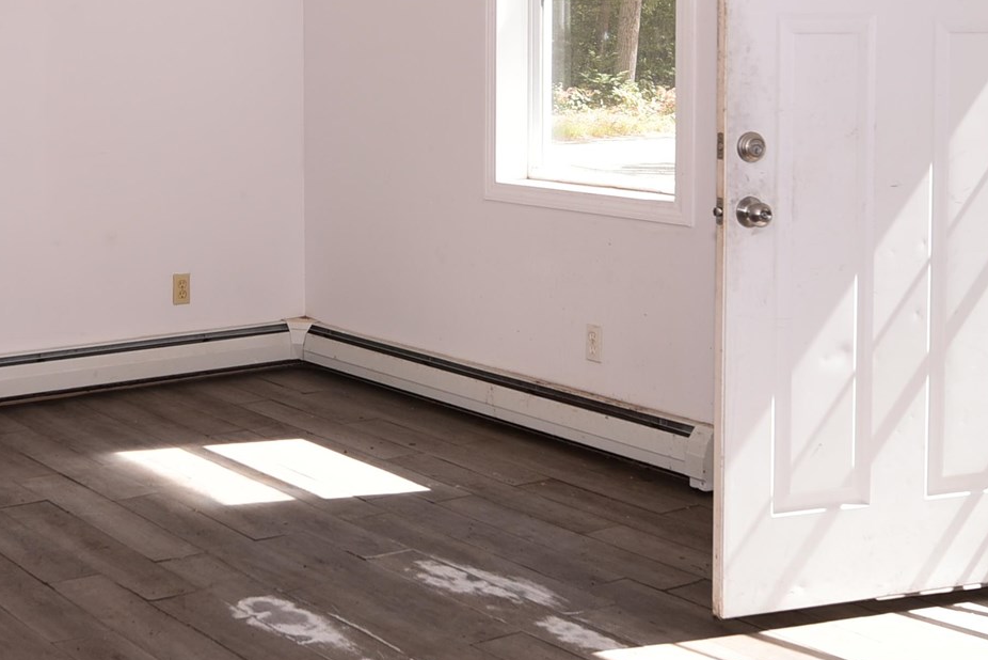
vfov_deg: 21.4
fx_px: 1729
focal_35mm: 63
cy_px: 145
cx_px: 349
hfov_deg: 31.7
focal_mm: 19
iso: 200
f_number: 5
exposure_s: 1/200
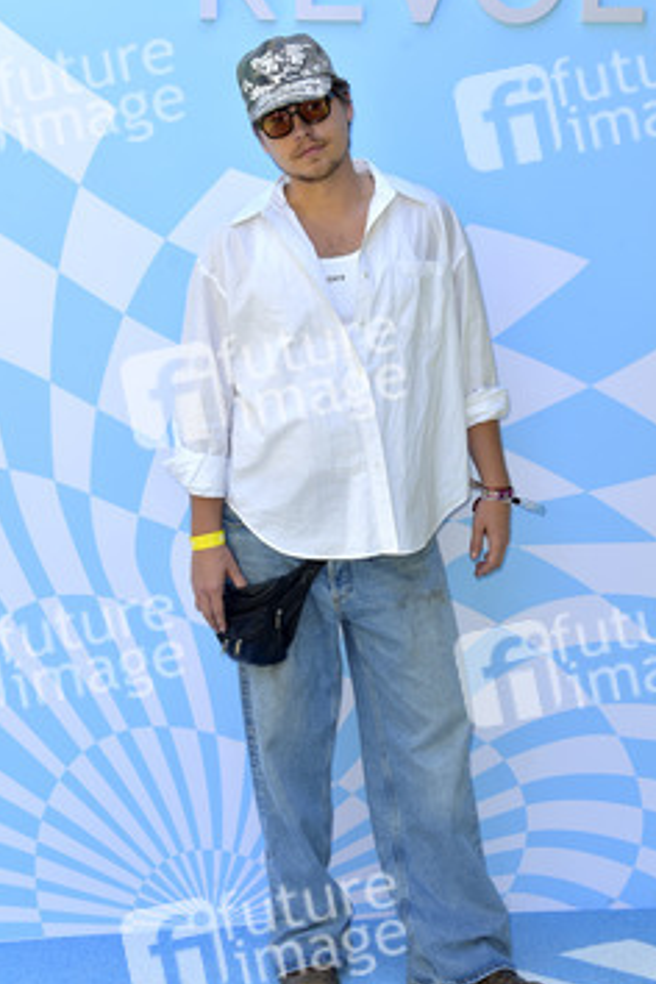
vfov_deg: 28.8
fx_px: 1913
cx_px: 346
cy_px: 523
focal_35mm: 70
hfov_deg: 19.5
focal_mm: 62
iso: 400
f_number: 6.3
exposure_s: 1/250
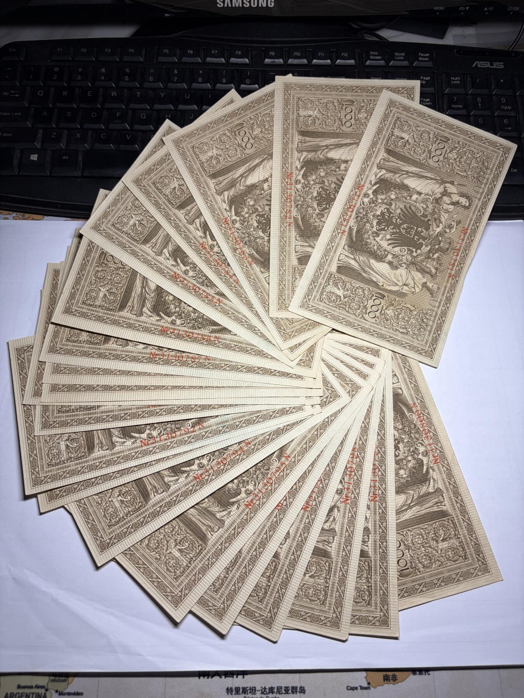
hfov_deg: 53.1
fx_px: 525
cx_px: 262
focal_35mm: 26
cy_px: 349
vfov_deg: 67.3
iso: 40
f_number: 1.6
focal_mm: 5.96
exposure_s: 1/122
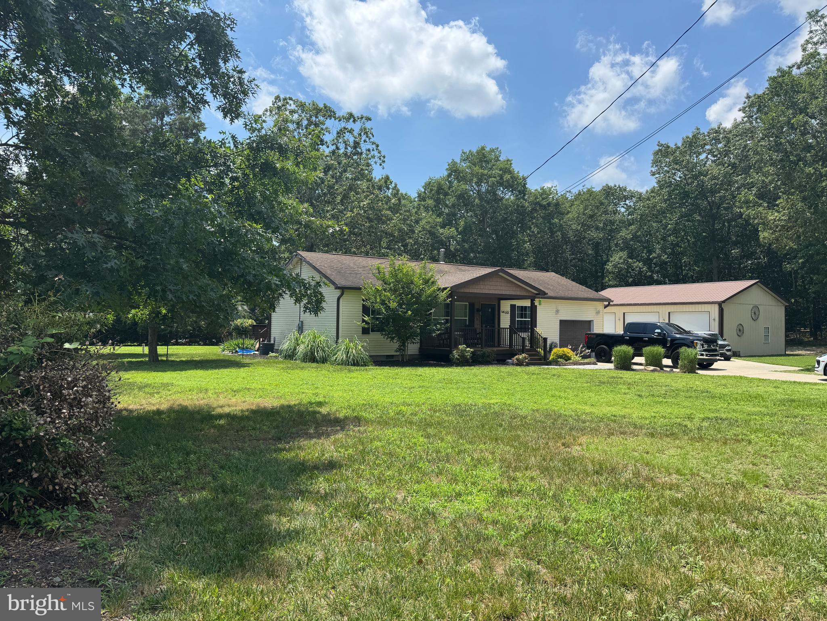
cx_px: 414
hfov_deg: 71.6
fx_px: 573
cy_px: 310
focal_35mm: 24
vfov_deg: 56.8
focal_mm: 6.76
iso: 80
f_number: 1.78
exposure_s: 1/3802
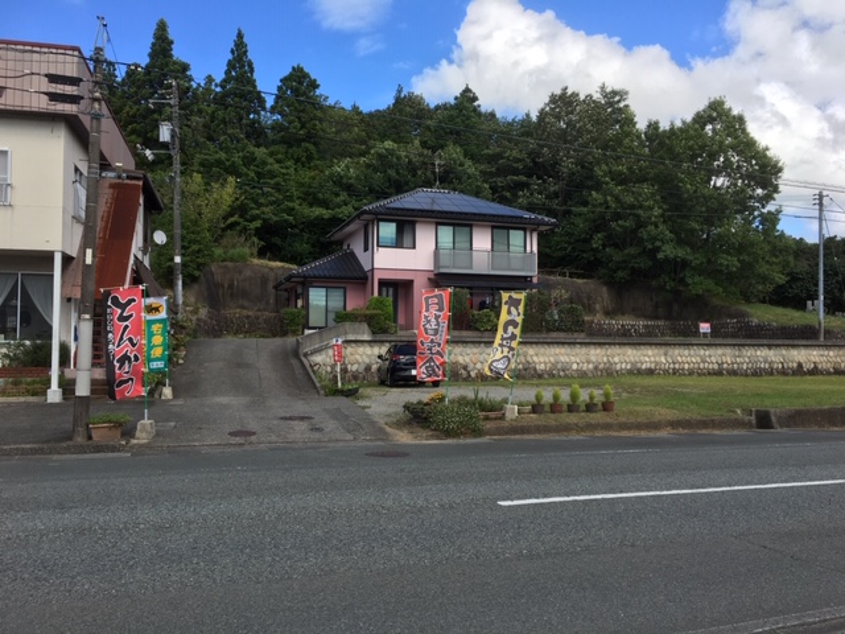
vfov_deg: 48.2
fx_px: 708
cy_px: 317
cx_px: 422
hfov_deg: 61.7
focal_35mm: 29
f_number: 2.2
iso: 25
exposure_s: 1/845
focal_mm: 4.15
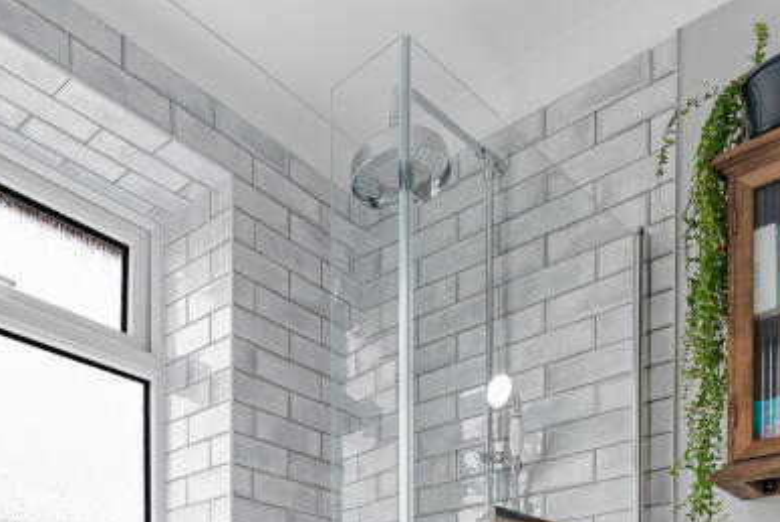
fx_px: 803
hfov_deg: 51.6
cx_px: 331
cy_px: 687
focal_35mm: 37
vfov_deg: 28.9
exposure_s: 1/400
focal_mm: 14
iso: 320
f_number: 8
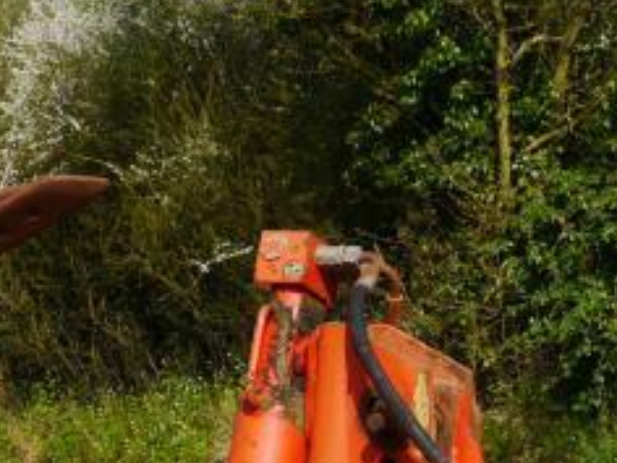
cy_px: 814
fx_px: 2941
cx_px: -269
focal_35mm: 165
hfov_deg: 11.5
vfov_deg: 8.7
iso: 160
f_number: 8
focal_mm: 19
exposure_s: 1/320
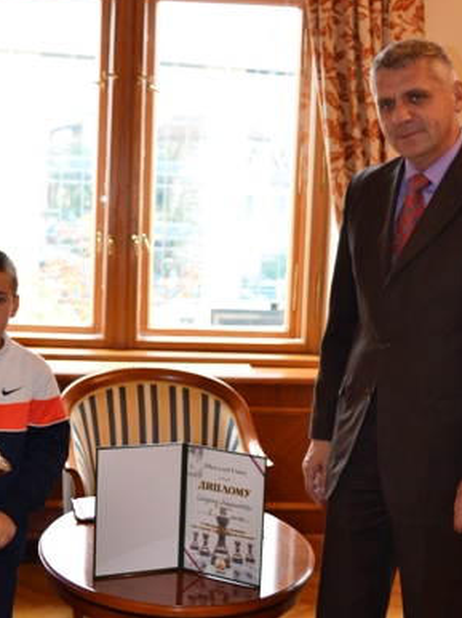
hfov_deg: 21.9
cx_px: 233
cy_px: 362
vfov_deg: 28.9
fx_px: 1194
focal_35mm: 67
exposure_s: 1/60
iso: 450
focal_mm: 28
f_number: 4.5
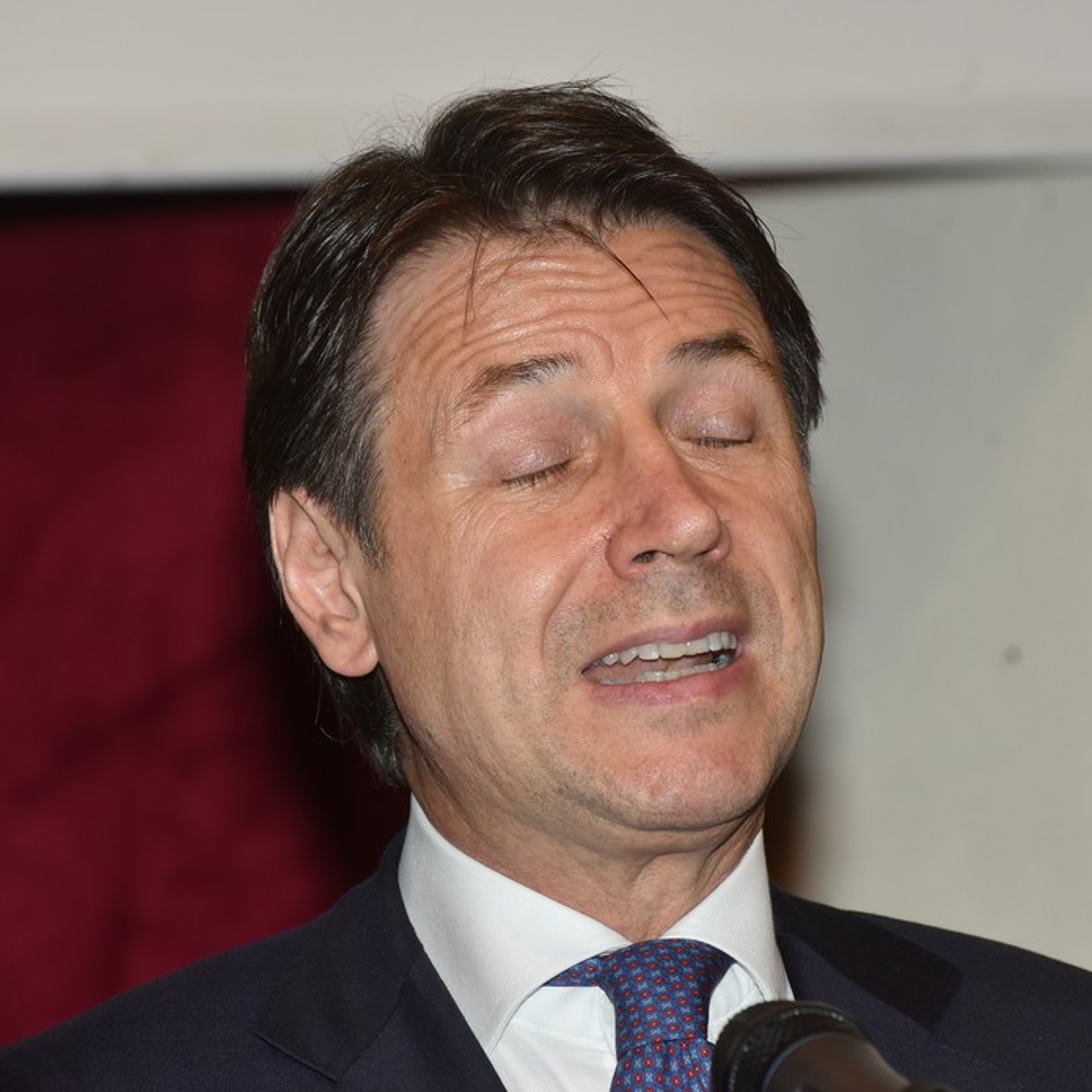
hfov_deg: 6.4
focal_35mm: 275
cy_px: 588
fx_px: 9815
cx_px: 604
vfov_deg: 6.4
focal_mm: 200
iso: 500
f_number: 8
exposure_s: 1/250
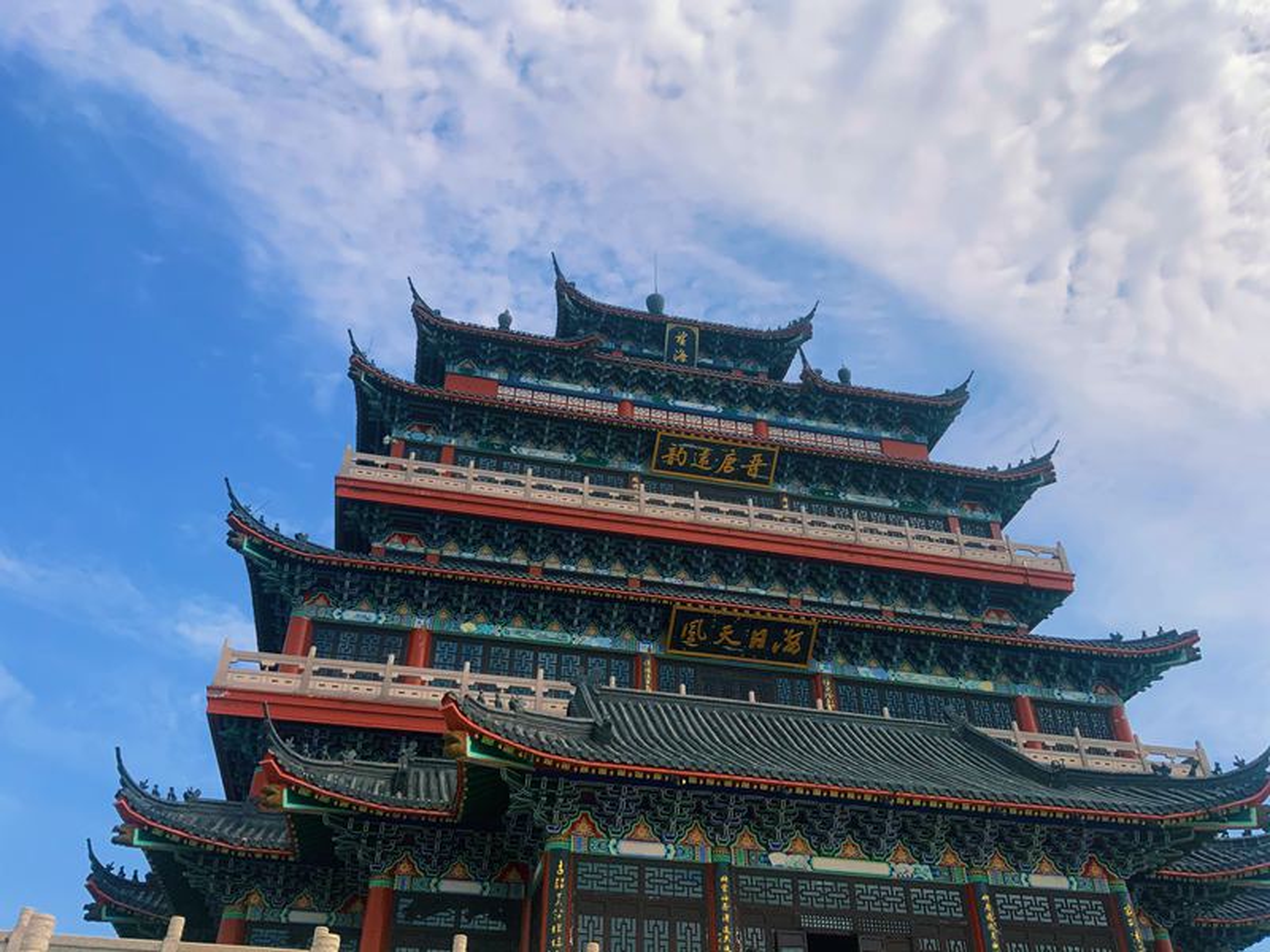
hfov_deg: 61.7
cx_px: 635
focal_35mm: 29
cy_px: 476
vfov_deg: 48.2
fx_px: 1064
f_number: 1.8
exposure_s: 1/4065
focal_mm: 3
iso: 20
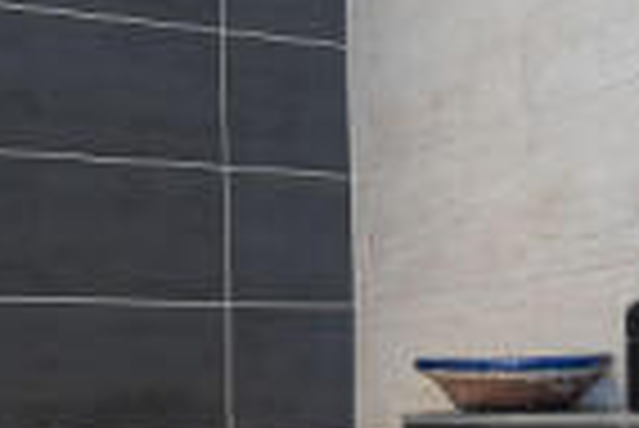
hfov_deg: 29.2
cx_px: 308
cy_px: 390
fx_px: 1226
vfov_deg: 19.4
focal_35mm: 69
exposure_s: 1/25
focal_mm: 10
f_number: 4.5
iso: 320
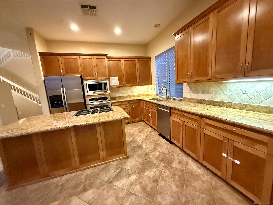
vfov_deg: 85.7
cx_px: 136
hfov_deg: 102.1
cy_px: 102
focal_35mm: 14
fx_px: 110
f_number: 2.2
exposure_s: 1/60
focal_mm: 2.22
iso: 1250
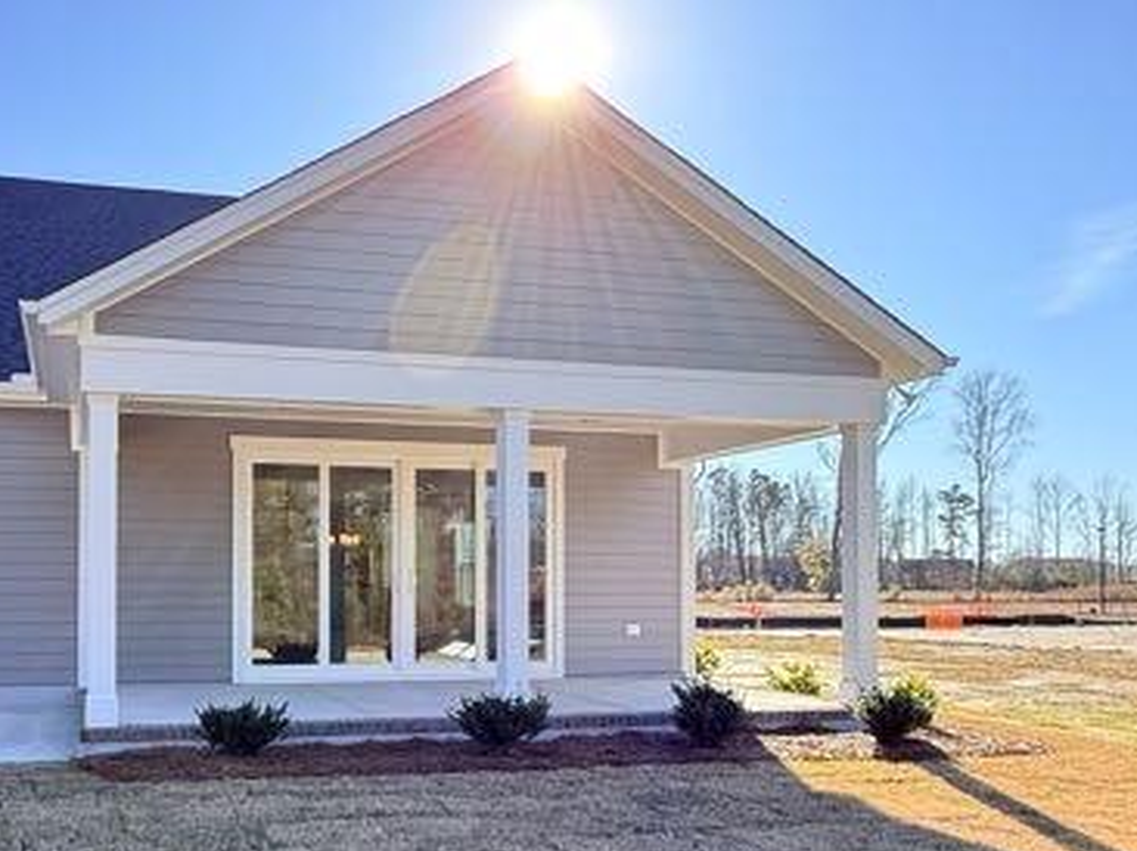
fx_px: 1050
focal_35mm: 32
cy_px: 573
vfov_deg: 43.4
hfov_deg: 54.8
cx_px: 320
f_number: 2.2
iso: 64
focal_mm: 2.22
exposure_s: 1/679
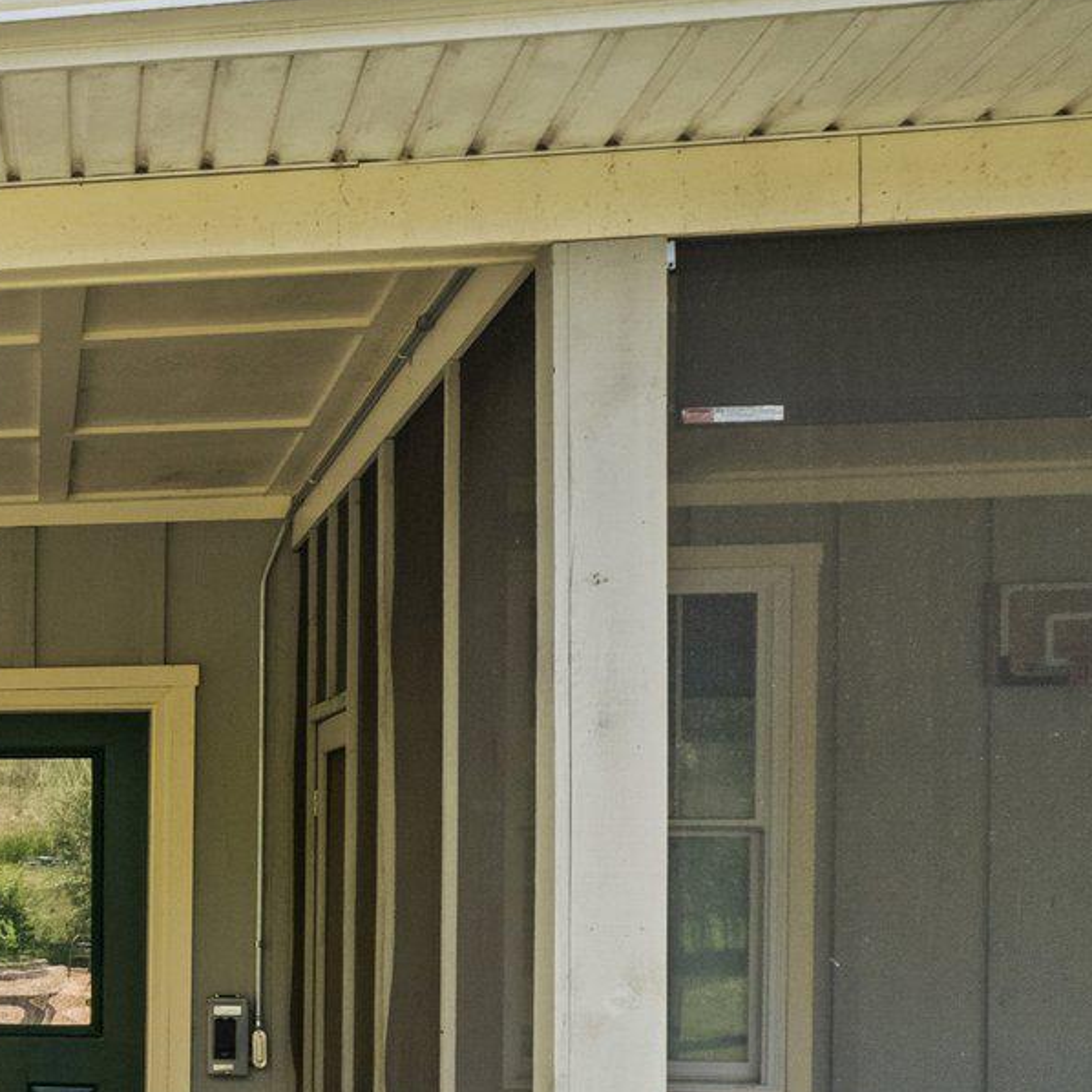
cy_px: 924
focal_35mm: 64
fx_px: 2284
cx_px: -699
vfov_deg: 26.2
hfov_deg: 21.1
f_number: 2.8
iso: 100
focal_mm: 8.38
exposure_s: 1/730
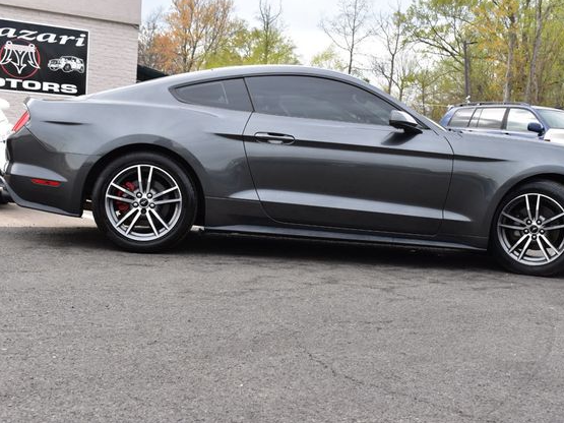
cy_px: 213
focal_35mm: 52
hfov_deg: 37.0
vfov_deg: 28.3
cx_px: 324
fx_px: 840
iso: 400
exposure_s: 1/200
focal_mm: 31
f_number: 10
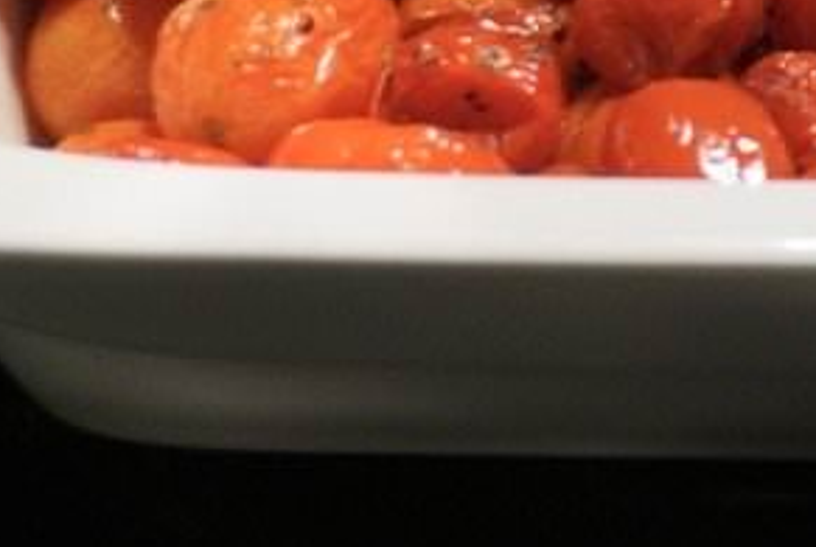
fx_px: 4676
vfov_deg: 6.6
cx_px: 1043
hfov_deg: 9.8
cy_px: -320
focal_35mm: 206
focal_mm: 40
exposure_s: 1/160
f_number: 5.6
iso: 500
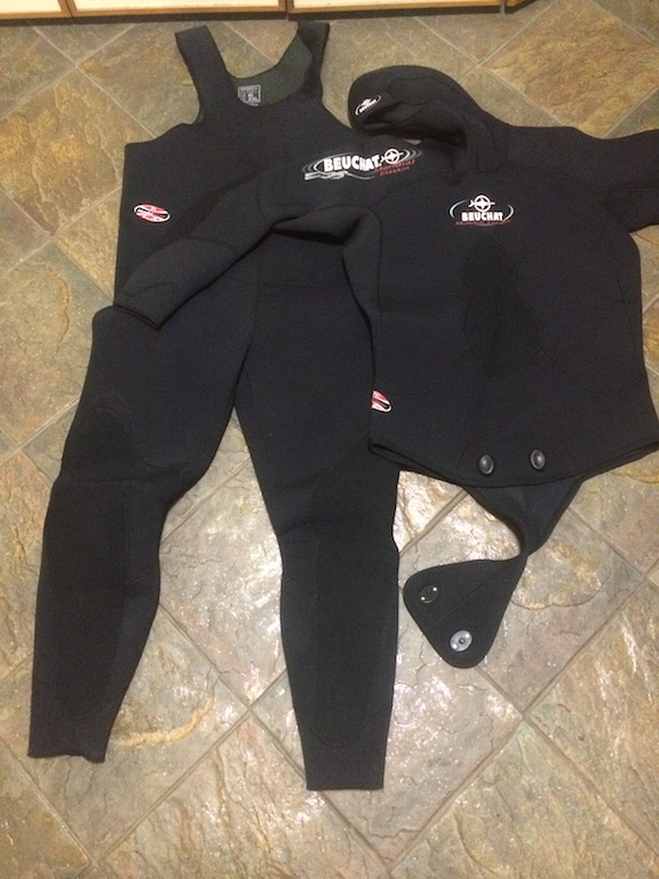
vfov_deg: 61.7
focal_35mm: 29
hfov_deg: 48.2
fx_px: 736
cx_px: 330
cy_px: 440
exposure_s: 1/17
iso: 640
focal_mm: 4.15
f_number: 2.2
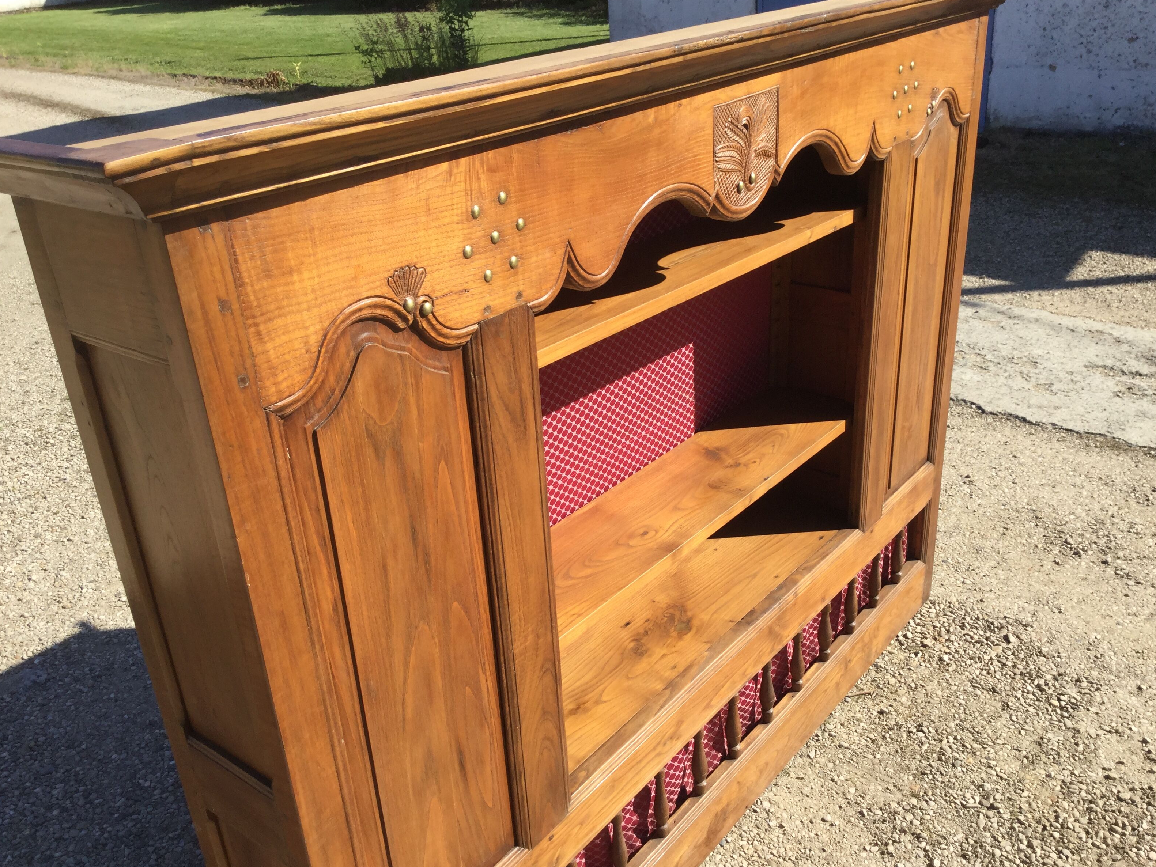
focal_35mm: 32
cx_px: 587
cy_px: 436
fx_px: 1069
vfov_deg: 44.2
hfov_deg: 56.8
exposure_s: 1/776
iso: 25
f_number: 2.4
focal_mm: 3.3
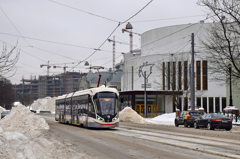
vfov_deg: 23.7
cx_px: 120
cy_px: 80
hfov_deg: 35.1
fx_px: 380
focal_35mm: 57
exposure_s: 1/400
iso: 400
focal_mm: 38
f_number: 7.1
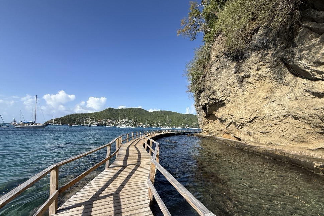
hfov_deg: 100.4
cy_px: 121
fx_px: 135
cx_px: 159
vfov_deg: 77.0
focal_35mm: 15
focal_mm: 2.22
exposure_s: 1/2024
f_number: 2.2
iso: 50
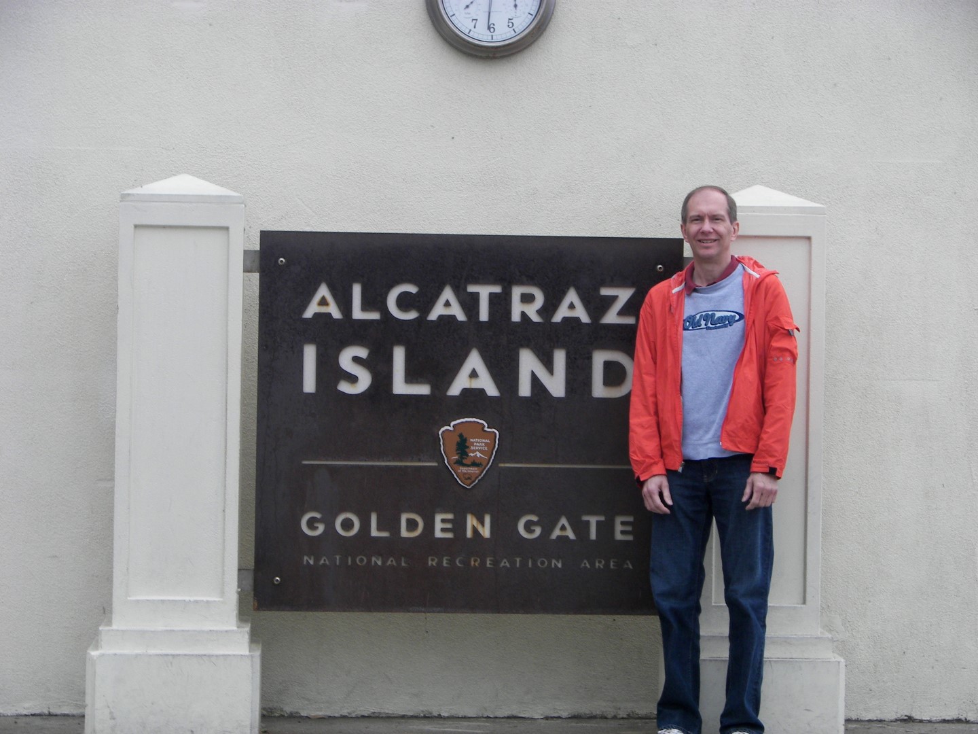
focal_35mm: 117
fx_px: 3306
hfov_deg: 16.8
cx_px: 489
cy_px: 367
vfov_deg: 12.7
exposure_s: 1/320
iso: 64
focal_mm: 19.5
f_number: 3.2
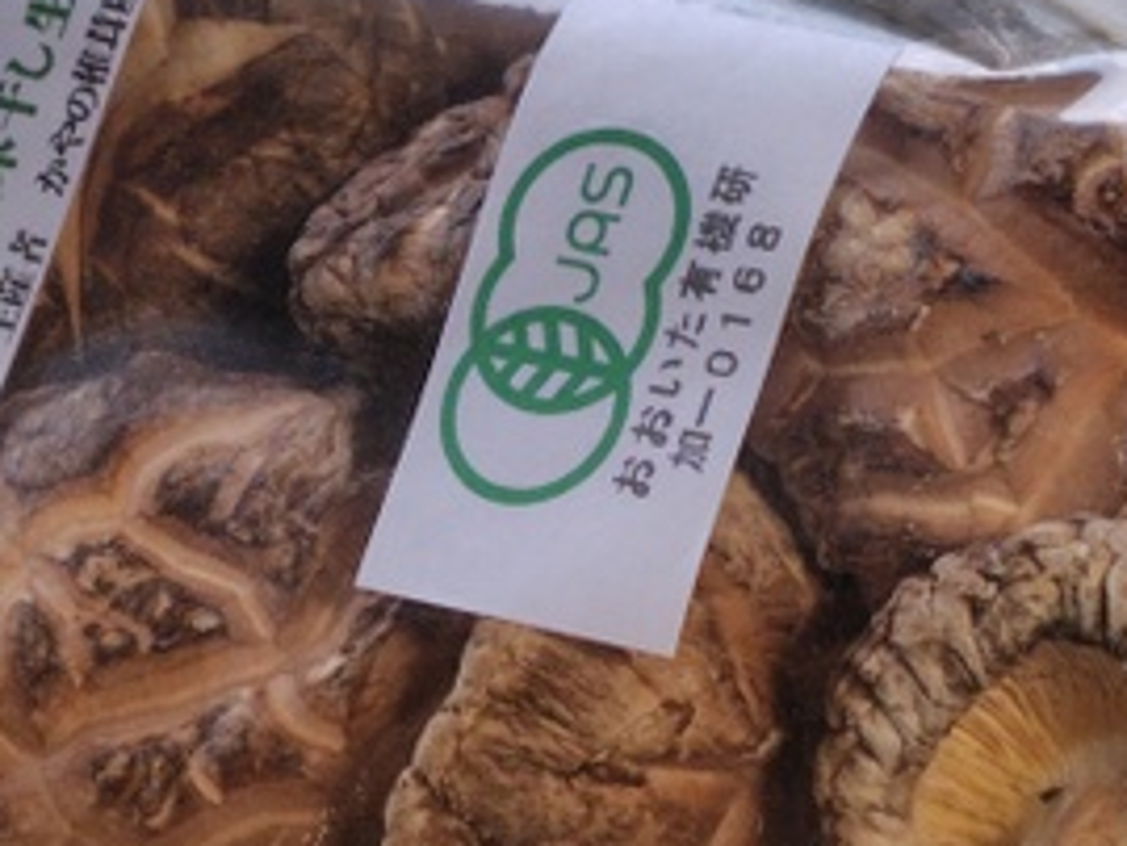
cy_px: 423
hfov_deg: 45.7
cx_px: 503
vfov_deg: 35.2
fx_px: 1335
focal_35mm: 41
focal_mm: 5.6
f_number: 1.9
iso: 216
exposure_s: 1/100
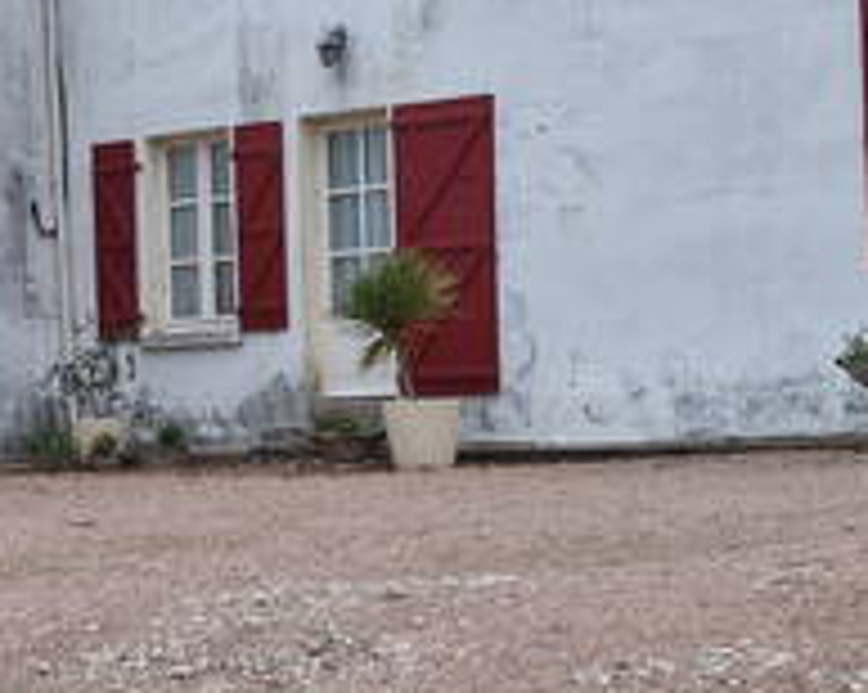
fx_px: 2361
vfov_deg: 16.7
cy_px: 392
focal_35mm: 92
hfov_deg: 20.4
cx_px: 76
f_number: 1.8
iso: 50
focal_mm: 5.4
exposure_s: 1/180
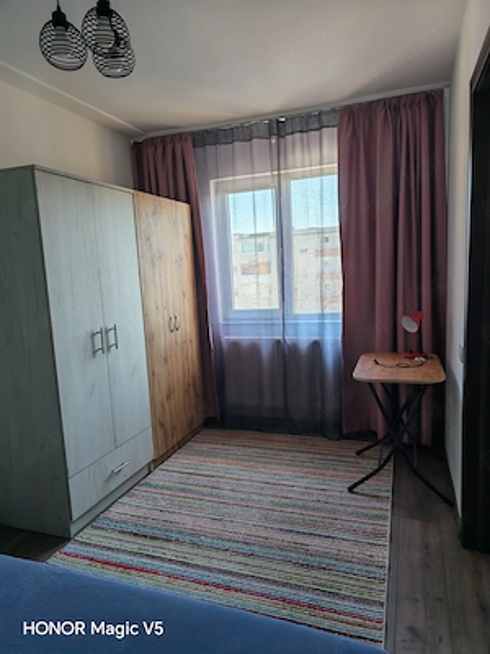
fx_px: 434
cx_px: 245
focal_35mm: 23
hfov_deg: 58.9
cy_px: 327
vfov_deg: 73.9
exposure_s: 1/100
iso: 100
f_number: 1.6
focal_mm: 5.4
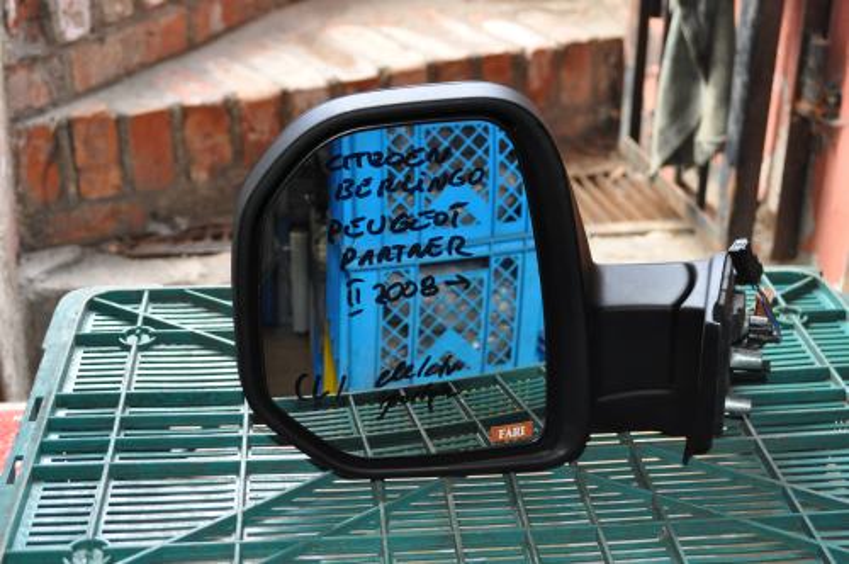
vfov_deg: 26.4
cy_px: 282
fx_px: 1201
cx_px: 424
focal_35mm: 51
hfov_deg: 38.9
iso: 800
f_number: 5
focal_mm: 34
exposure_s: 1/60
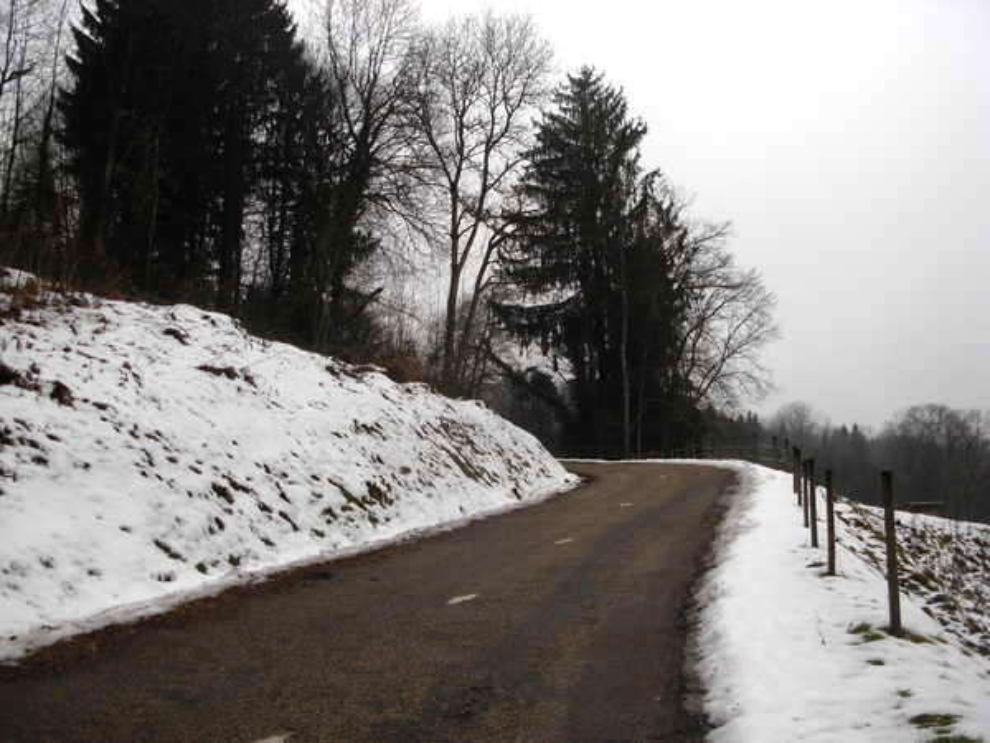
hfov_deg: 49.0
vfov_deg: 37.7
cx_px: 495
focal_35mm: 38
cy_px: 372
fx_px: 1087
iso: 79
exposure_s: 1/575
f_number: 2.9
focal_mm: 6.3
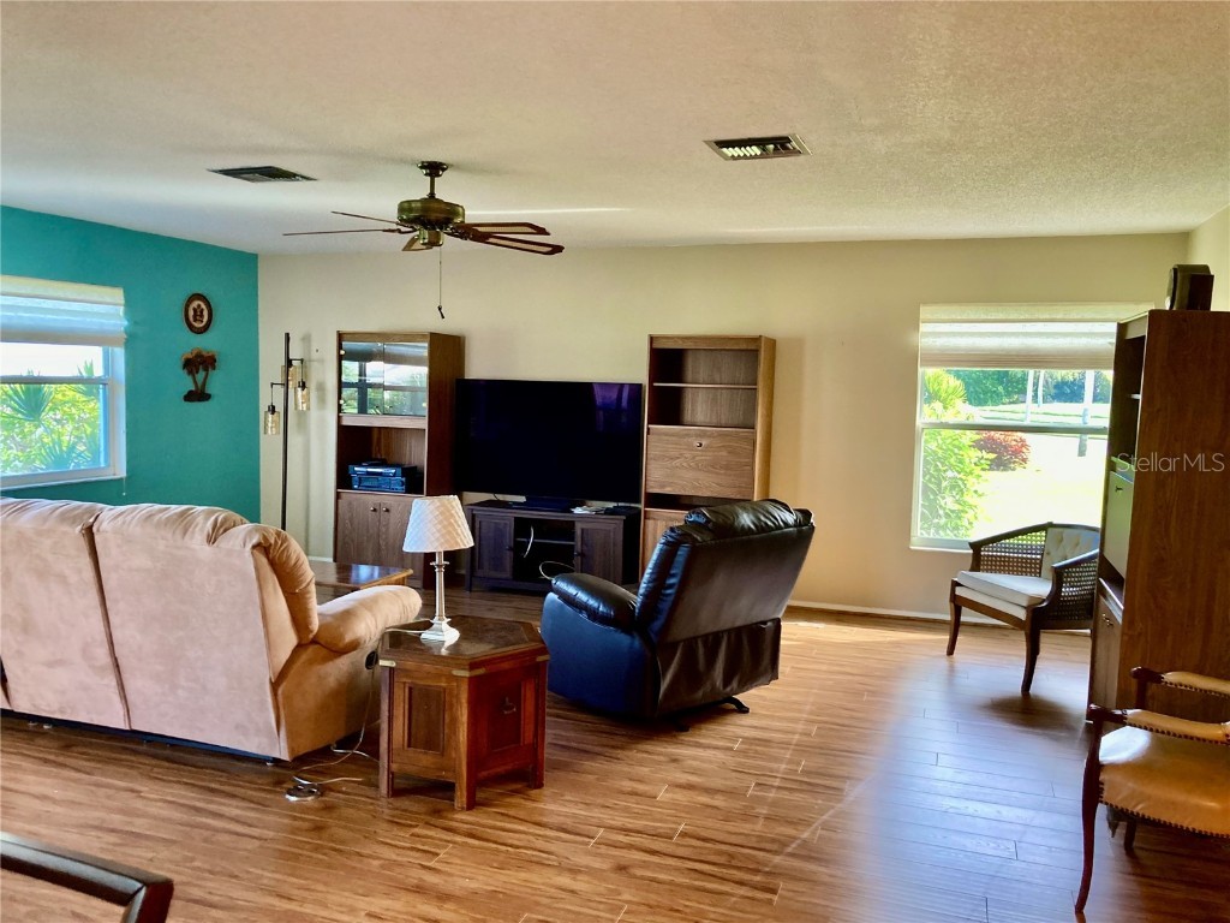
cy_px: 462
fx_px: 995
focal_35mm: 28
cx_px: 615
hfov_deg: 63.4
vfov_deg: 49.7
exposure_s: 1/60
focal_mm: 3.99
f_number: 1.8
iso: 200
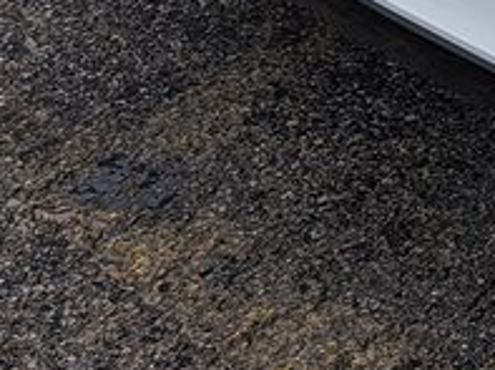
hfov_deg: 12.7
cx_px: 1138
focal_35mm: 125
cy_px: -398
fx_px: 1784
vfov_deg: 10.7
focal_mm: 5.23
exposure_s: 1/824
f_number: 1.8
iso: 50
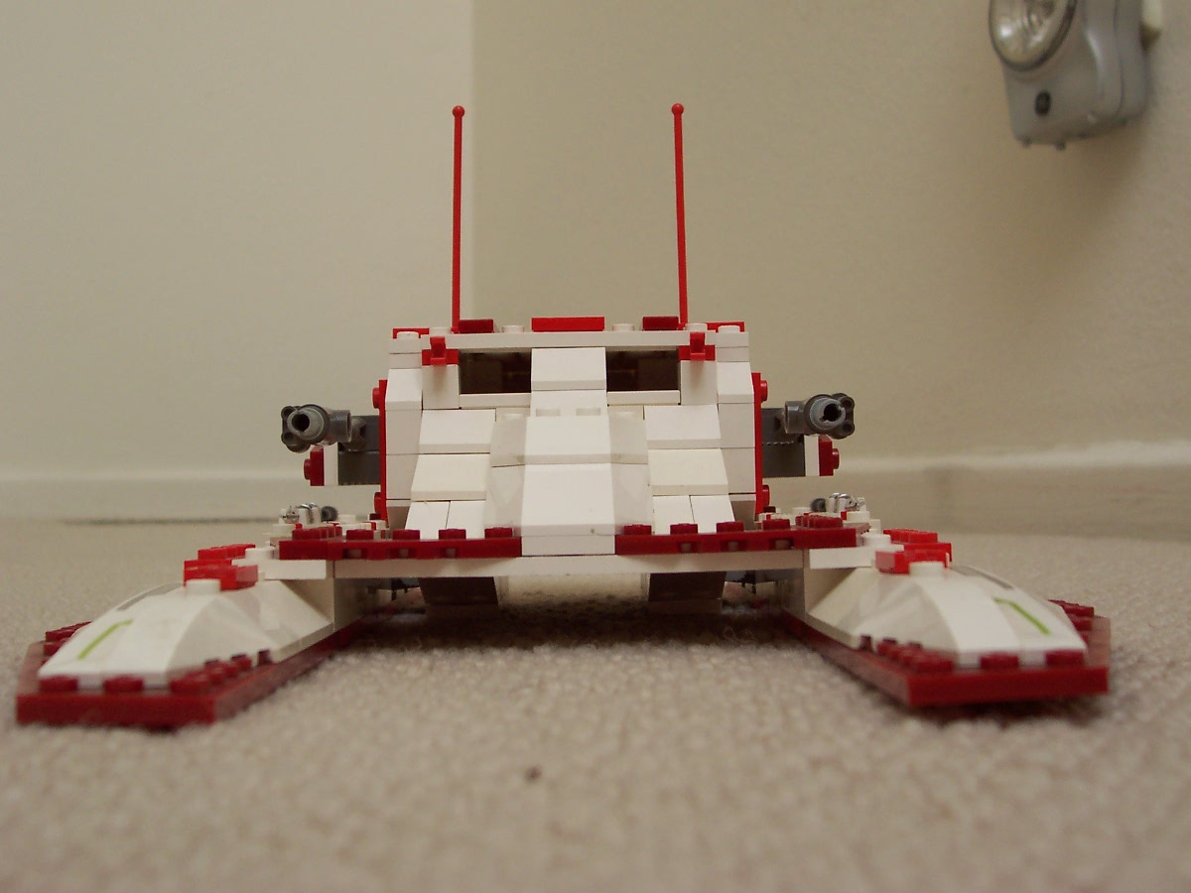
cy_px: 446
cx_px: 596
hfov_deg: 41.2
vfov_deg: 31.5
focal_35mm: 46
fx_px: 1583
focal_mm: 7
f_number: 3
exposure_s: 1/90
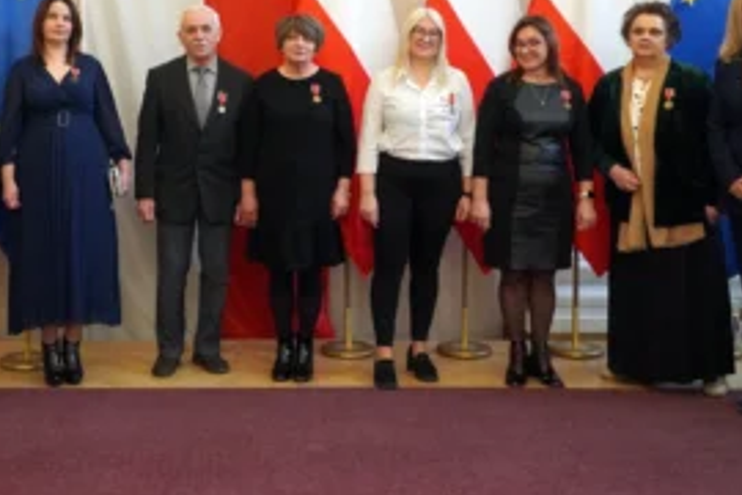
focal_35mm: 50
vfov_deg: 26.7
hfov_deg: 38.9
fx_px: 1030
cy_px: 126
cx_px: 223
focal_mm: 20
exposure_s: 1/160
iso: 3200
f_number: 4
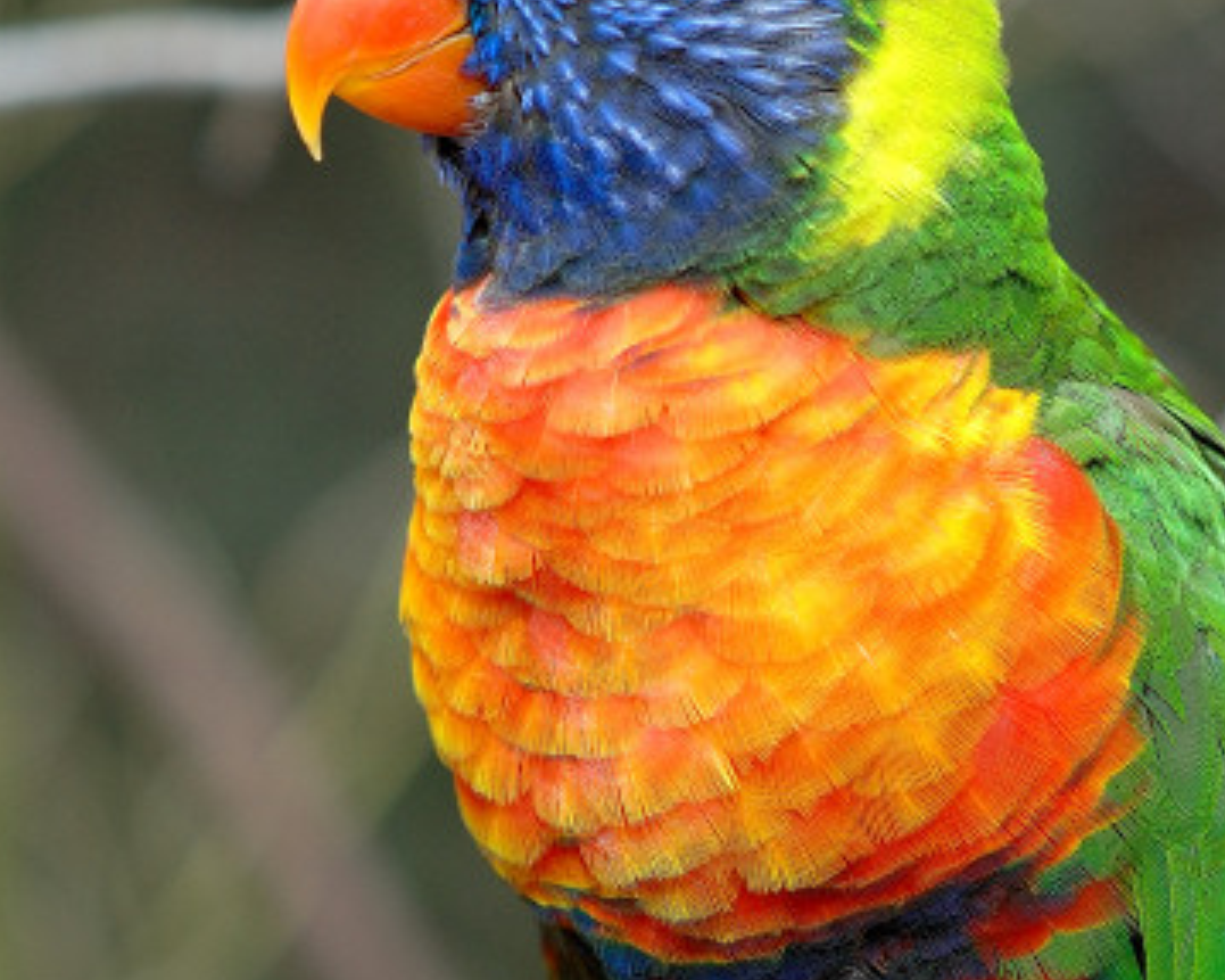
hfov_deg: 7.6
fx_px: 9279
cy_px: 724
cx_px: 688
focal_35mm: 256
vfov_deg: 6.0
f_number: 4
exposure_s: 1/125
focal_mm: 85
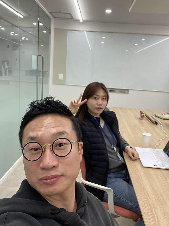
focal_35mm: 30
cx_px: 84
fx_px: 195
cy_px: 113
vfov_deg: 60.0
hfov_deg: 46.8
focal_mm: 2.71
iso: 64
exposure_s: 1/60
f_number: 2.2
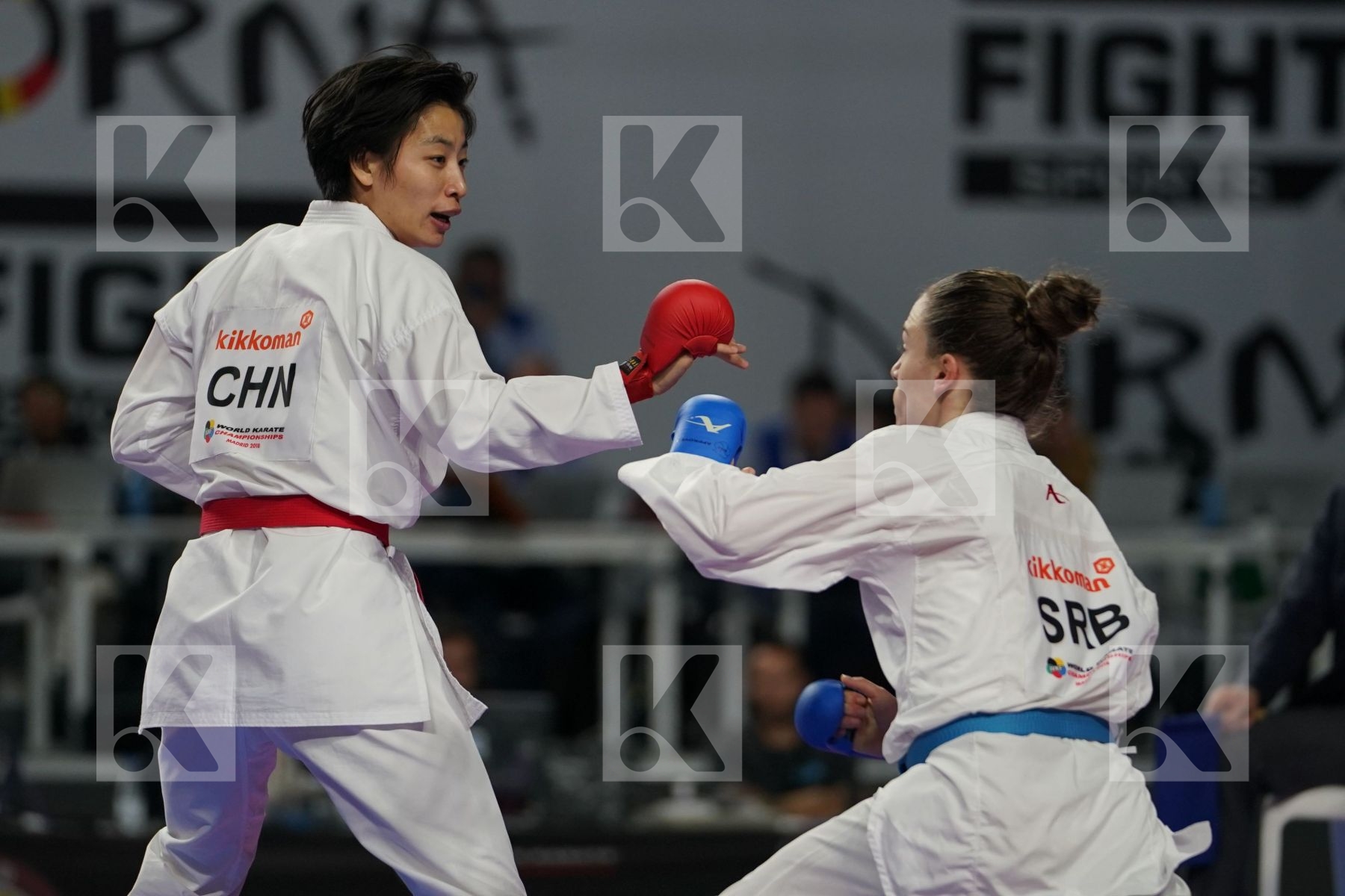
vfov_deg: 4.7
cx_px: 672
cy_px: 448
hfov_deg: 7.1
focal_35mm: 292
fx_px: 10909
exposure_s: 1/1000
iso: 1250
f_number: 2.8
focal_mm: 195
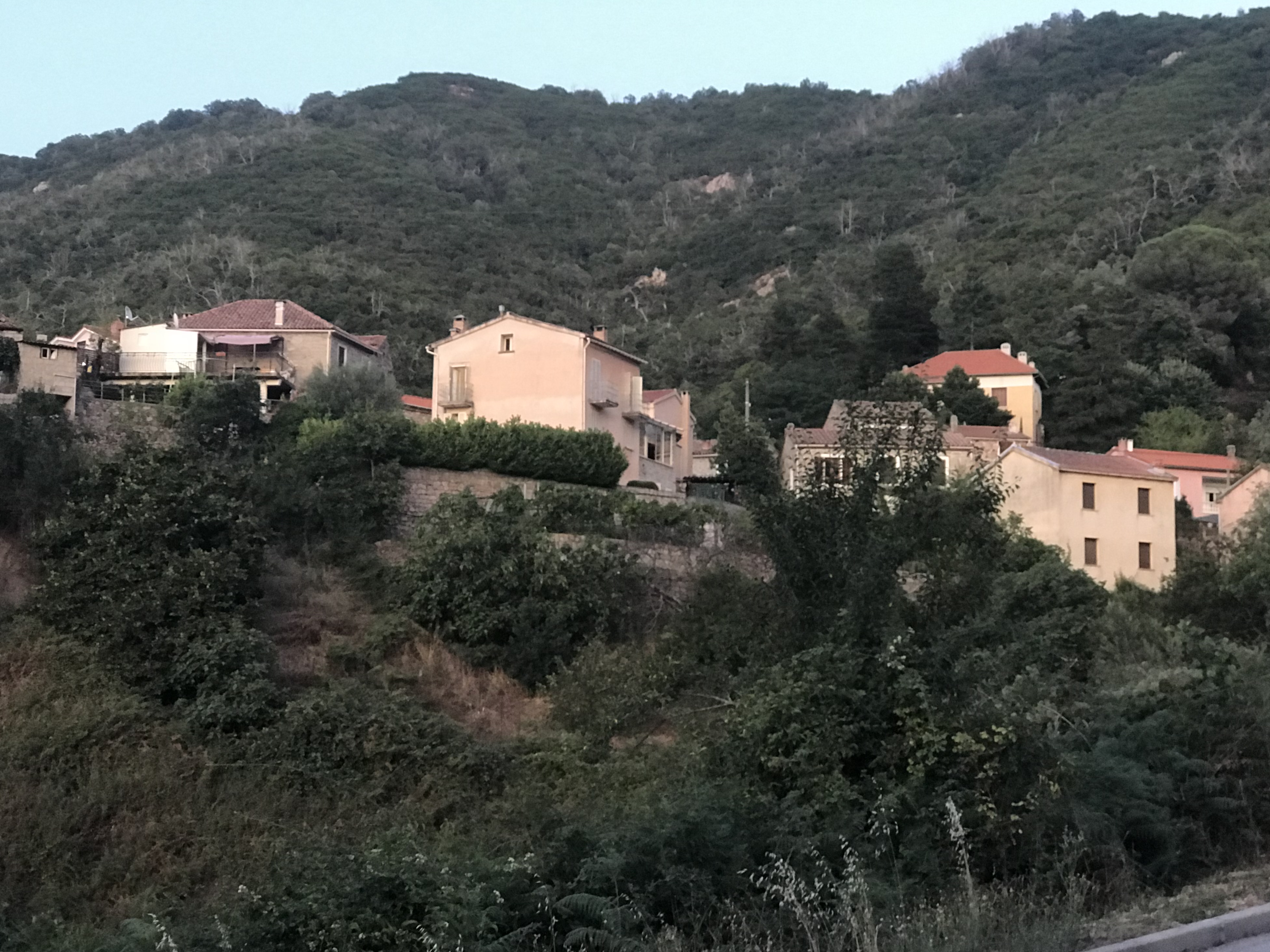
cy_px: 489
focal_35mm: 59
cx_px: 625
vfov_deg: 24.8
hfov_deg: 32.7
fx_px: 2165
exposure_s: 1/50
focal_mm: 6.6
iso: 500
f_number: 2.8
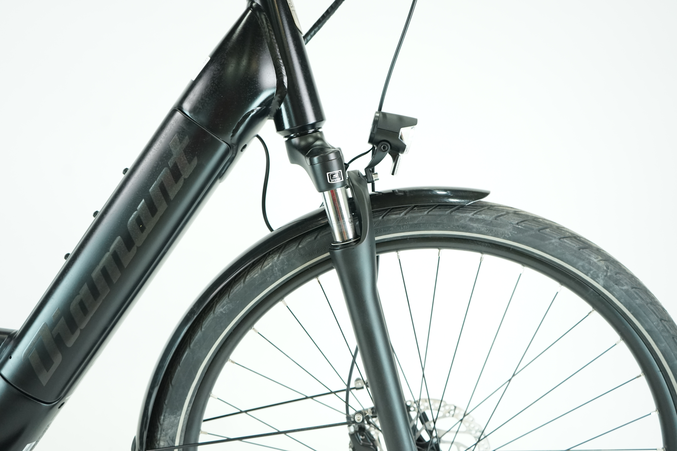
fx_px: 621
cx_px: 338
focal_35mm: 33
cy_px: 226
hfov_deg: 57.2
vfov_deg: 40.0
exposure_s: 1/200
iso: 2000
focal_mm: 33
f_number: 4
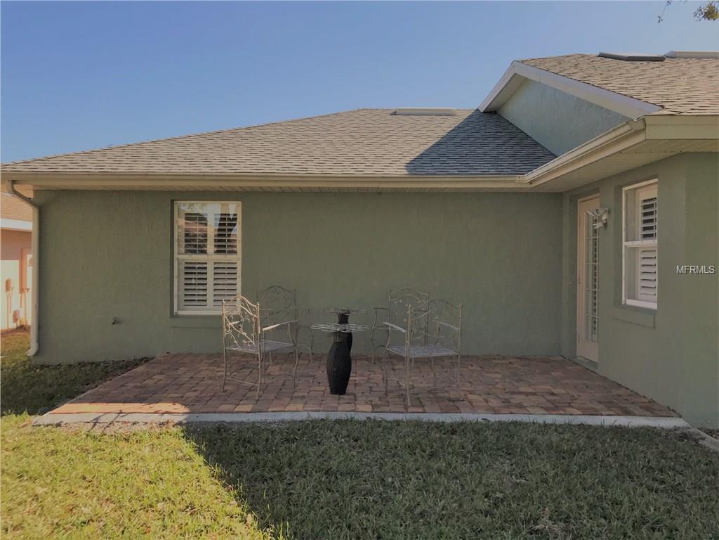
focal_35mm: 28
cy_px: 270
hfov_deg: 63.4
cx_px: 360
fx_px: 582
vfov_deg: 49.7
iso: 20
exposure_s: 1/1773
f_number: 1.8
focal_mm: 3.99
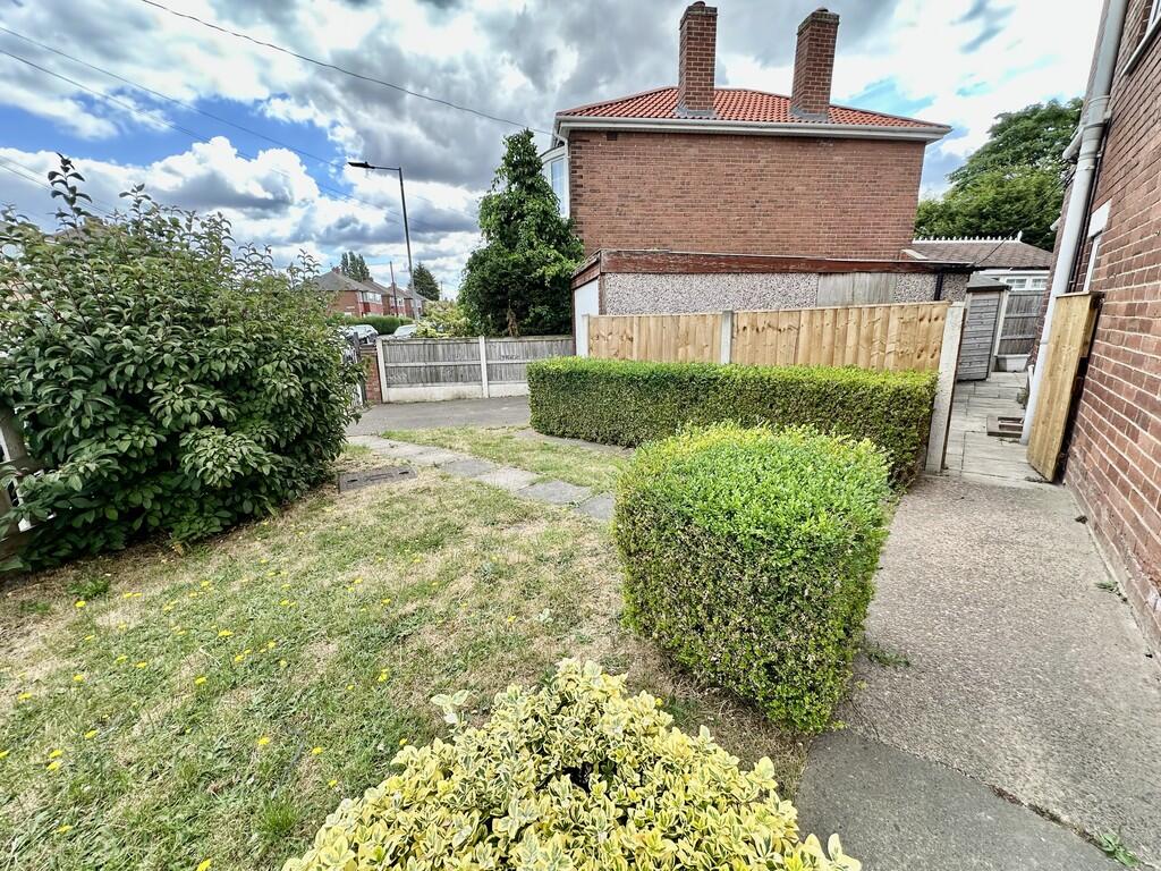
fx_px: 470
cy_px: 436
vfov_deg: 85.7
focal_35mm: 14
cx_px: 580
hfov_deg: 102.1
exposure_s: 1/253
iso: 40
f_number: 2.2
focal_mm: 2.22
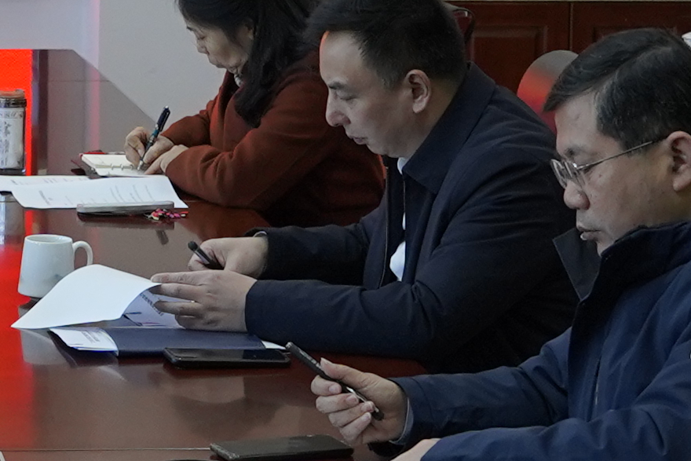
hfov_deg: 12.2
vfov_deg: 8.5
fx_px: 3091
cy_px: 6
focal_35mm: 161
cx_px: -320
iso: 1250
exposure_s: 1/160
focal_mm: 24
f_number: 4
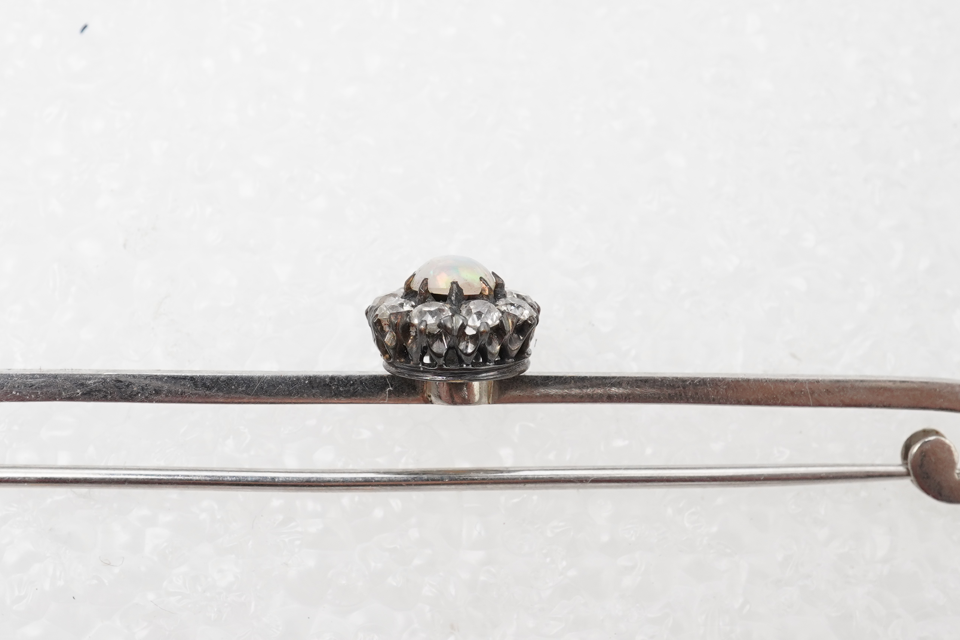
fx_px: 1840
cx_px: 454
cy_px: 349
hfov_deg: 29.2
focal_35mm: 69
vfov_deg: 19.7
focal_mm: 30
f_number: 18
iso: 640
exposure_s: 1/125
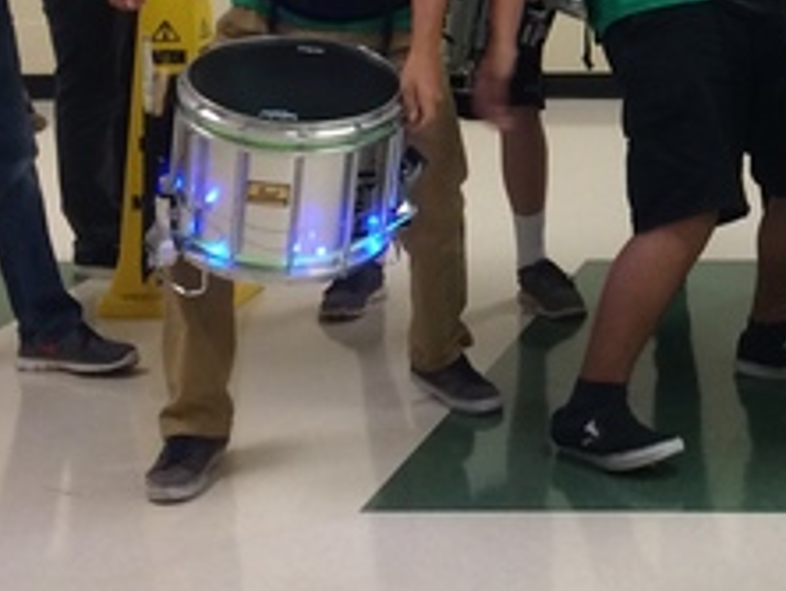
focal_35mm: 94
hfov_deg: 19.3
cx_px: 1006
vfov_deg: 15.3
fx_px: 2137
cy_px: -92
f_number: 2.2
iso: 100
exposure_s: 1/30
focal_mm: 4.15
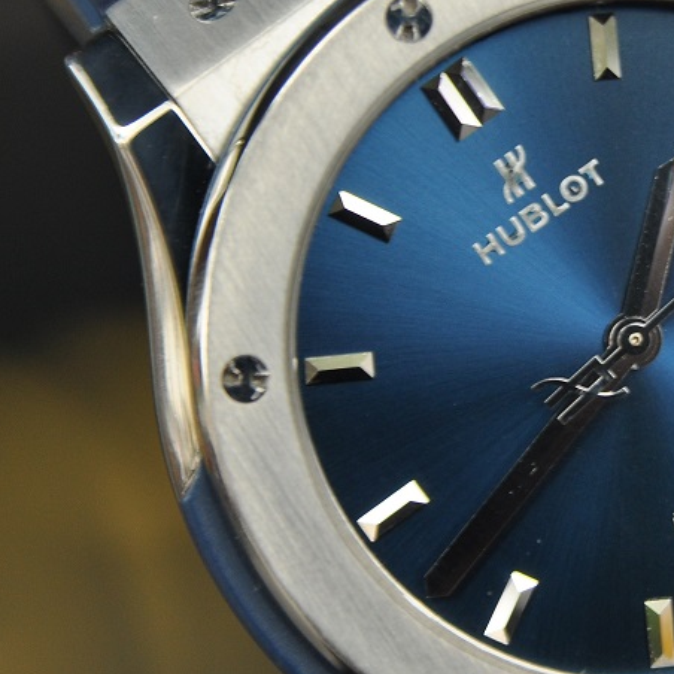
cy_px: 305
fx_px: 6325
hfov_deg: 6.1
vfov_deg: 6.1
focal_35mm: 287
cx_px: 656
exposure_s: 1/160
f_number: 5
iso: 250
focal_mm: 85
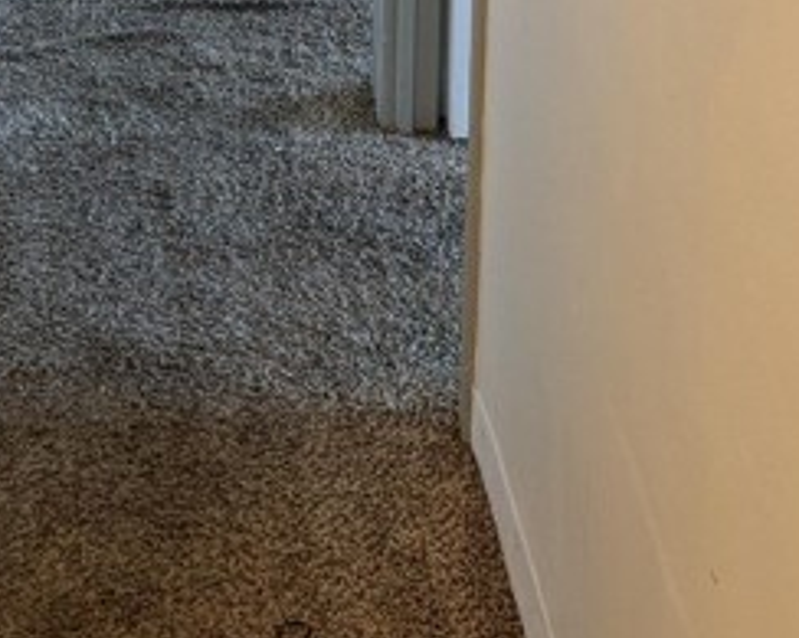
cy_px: -272
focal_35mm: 83
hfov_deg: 22.9
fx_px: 1962
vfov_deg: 17.0
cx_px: 269
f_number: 1.8
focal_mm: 4.44
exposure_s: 1/24
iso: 101
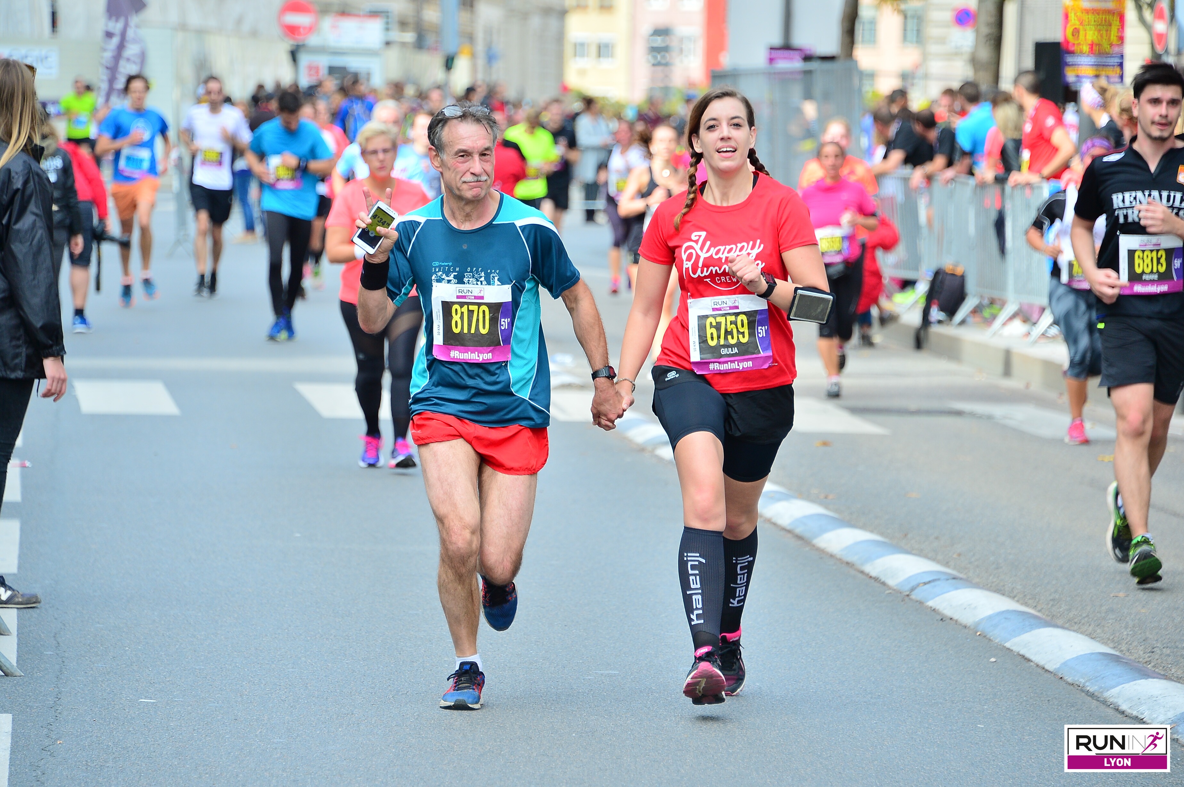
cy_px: 394
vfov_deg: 6.5
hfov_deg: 9.8
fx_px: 6899
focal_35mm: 210
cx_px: 592
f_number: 5.6
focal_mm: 210
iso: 400
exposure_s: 1/640
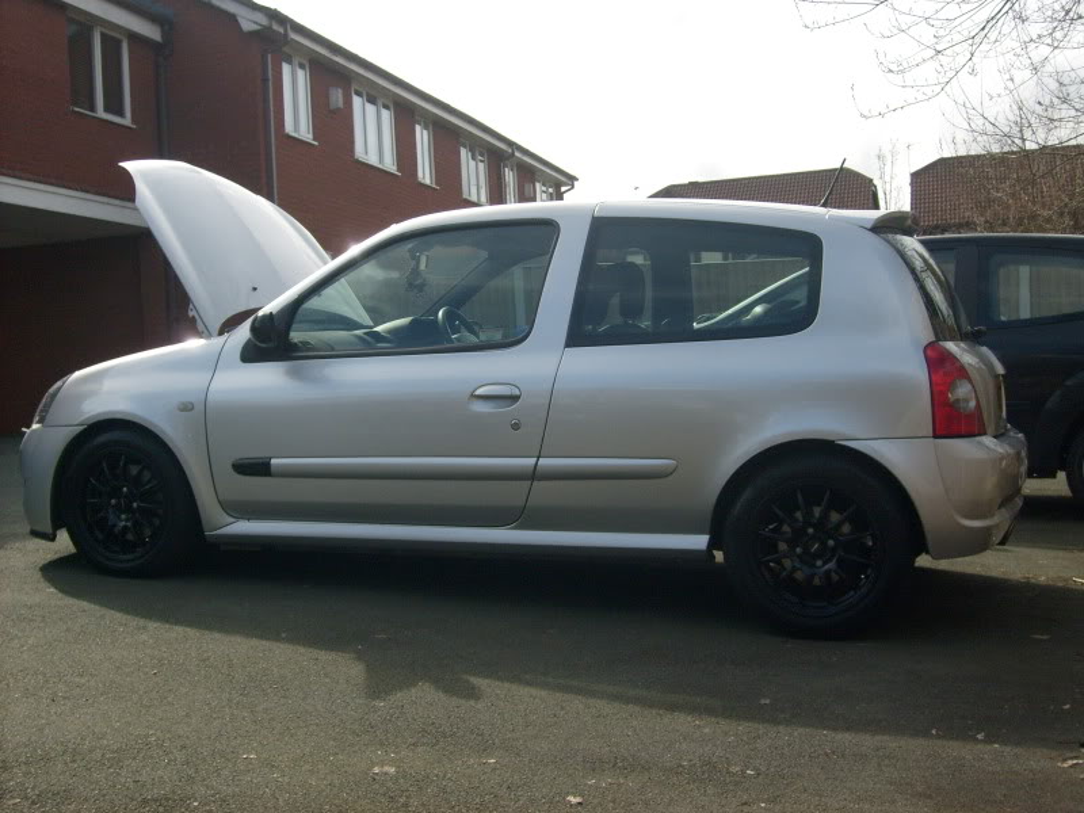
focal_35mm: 43
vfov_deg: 33.6
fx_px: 1347
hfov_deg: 43.9
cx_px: 542
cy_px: 406
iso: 80
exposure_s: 1/180
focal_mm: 7.2
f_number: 7.7
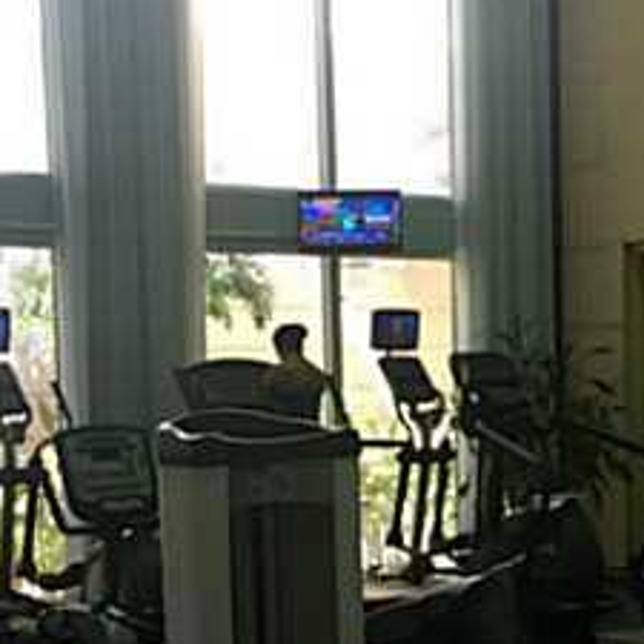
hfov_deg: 19.0
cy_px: 578
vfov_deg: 18.8
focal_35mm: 91
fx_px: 1915
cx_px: 481
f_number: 2.2
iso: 40
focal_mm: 4.15
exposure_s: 1/15
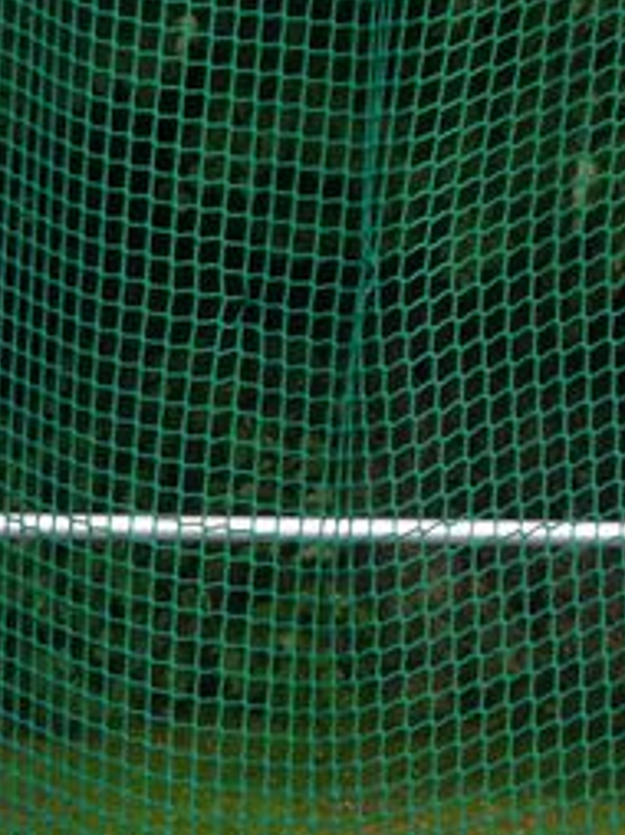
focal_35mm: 792
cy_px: 648
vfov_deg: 2.5
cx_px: 151
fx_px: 19098
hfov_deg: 1.9
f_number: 3.6
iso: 100
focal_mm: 51.6
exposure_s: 1/500
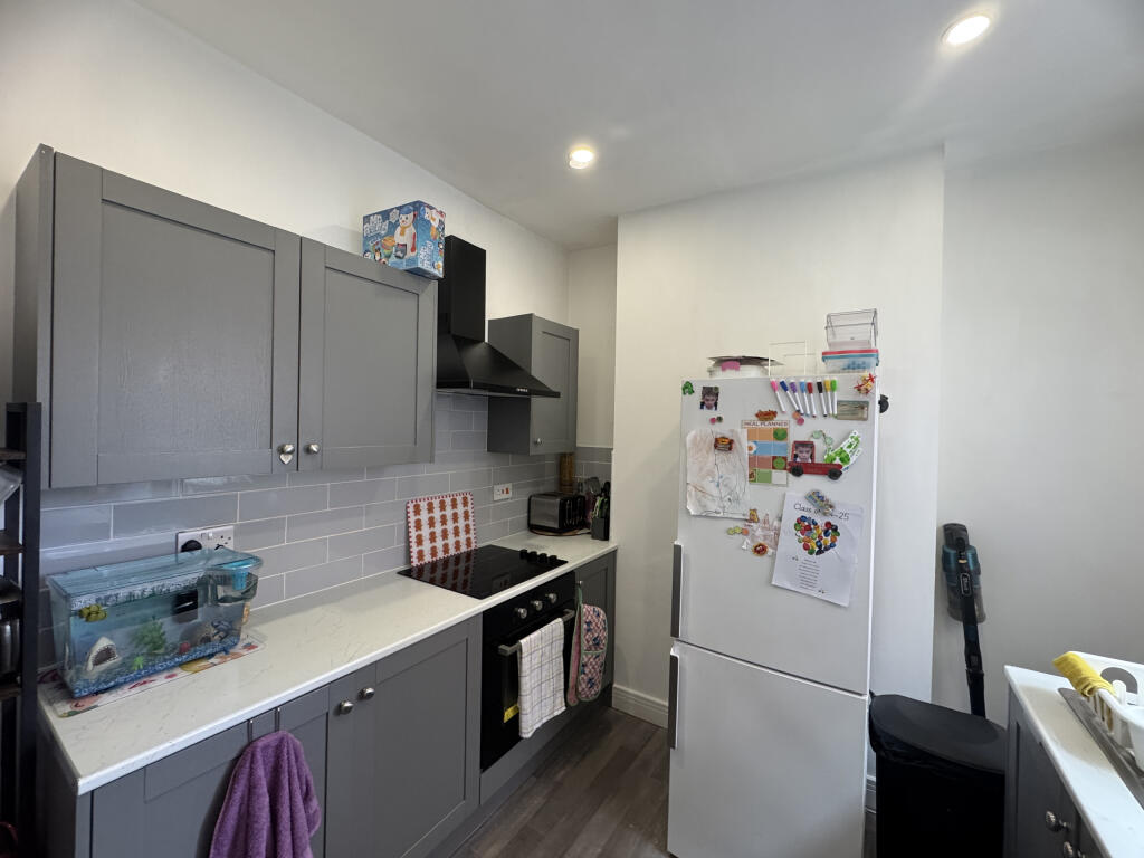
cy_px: 429
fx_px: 463
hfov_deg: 102.1
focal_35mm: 14
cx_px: 572
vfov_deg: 85.7
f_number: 2.2
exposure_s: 1/100
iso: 320
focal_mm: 2.22
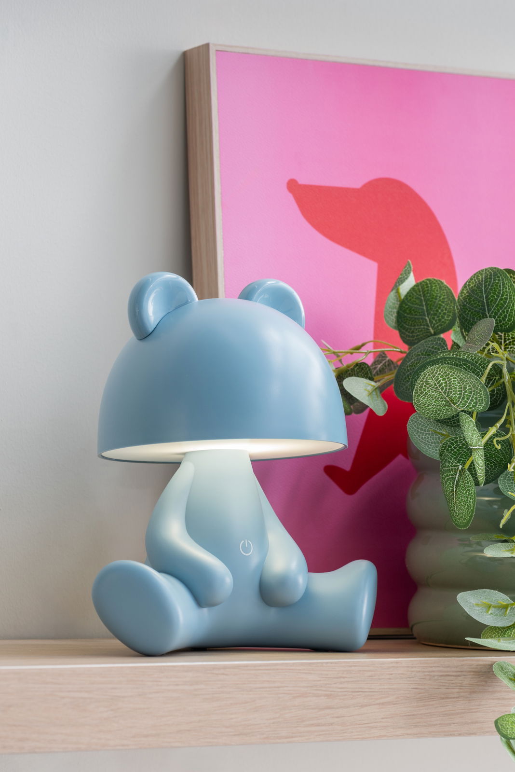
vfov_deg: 14.1
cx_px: 258
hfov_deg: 9.5
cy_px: 386
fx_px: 3109
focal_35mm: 145
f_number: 8
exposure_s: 1/20
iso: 160
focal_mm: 145
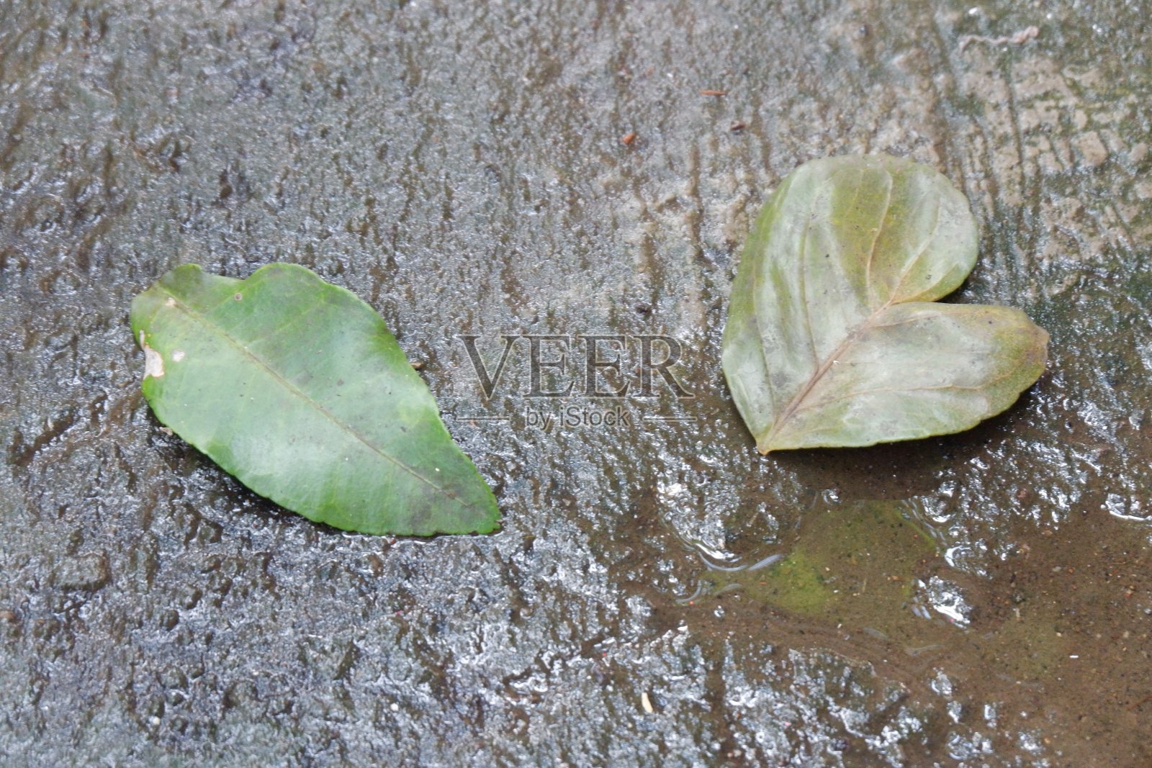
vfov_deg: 18.2
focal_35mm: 75
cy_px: 384
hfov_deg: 27.0
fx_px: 2400
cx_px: 576
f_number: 5.6
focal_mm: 50
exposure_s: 1/105
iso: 3200
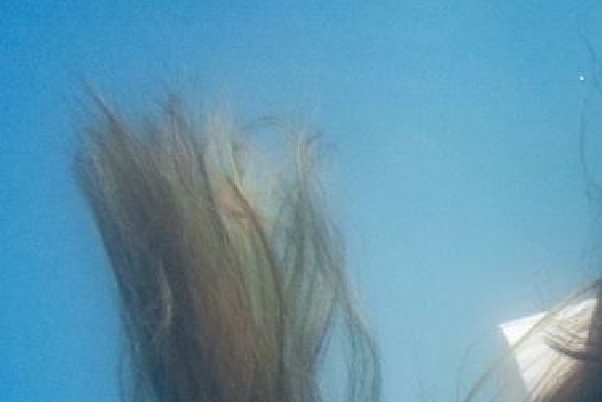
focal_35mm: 99
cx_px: 757
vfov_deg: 13.0
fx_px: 1656
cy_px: 618
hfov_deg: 19.2
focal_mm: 31
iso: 500
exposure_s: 1/250
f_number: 5.6
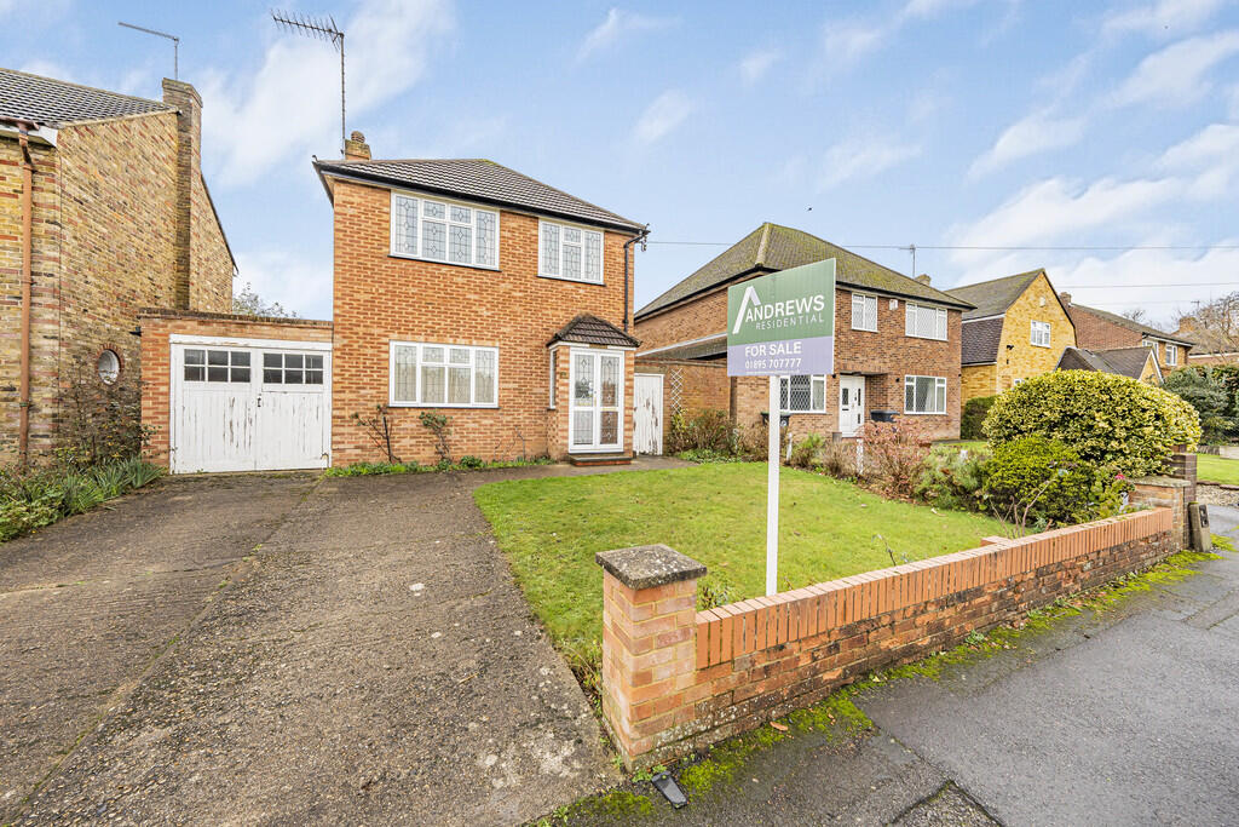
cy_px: 414
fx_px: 447
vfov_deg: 85.4
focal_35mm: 13
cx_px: 620
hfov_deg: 108.3
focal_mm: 13
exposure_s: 1/125
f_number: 9
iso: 320
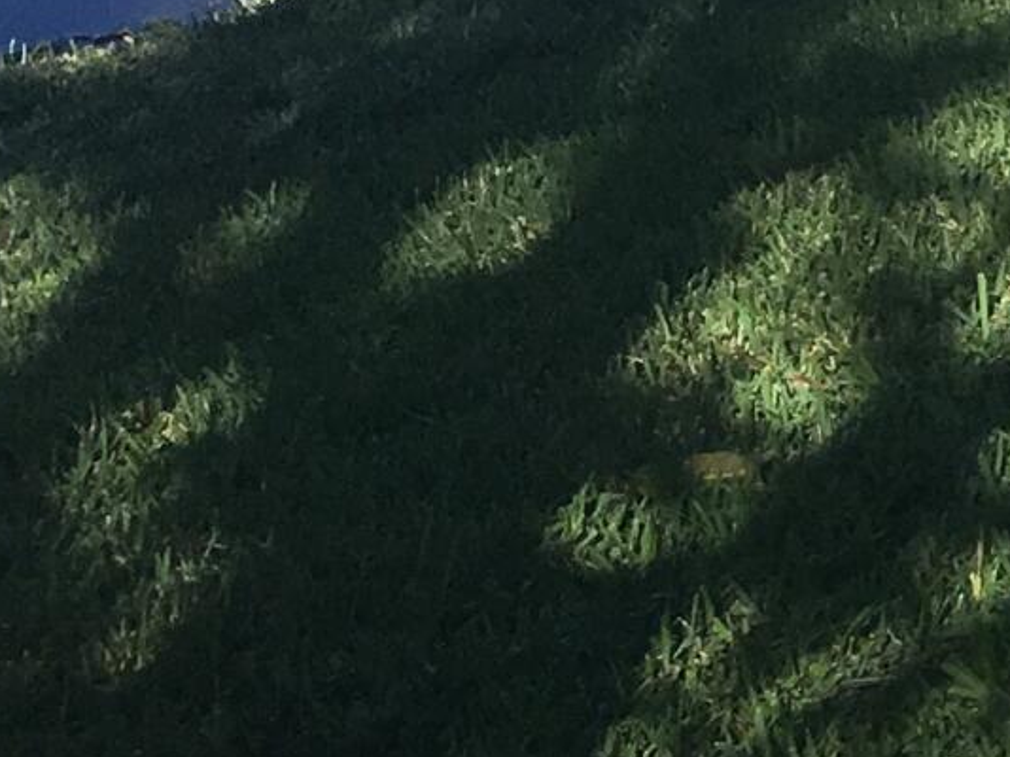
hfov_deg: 9.8
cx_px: 2816
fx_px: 4754
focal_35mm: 163
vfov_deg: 8.2
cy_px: -1162
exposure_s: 1/1304
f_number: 2.2
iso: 25
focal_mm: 4.15
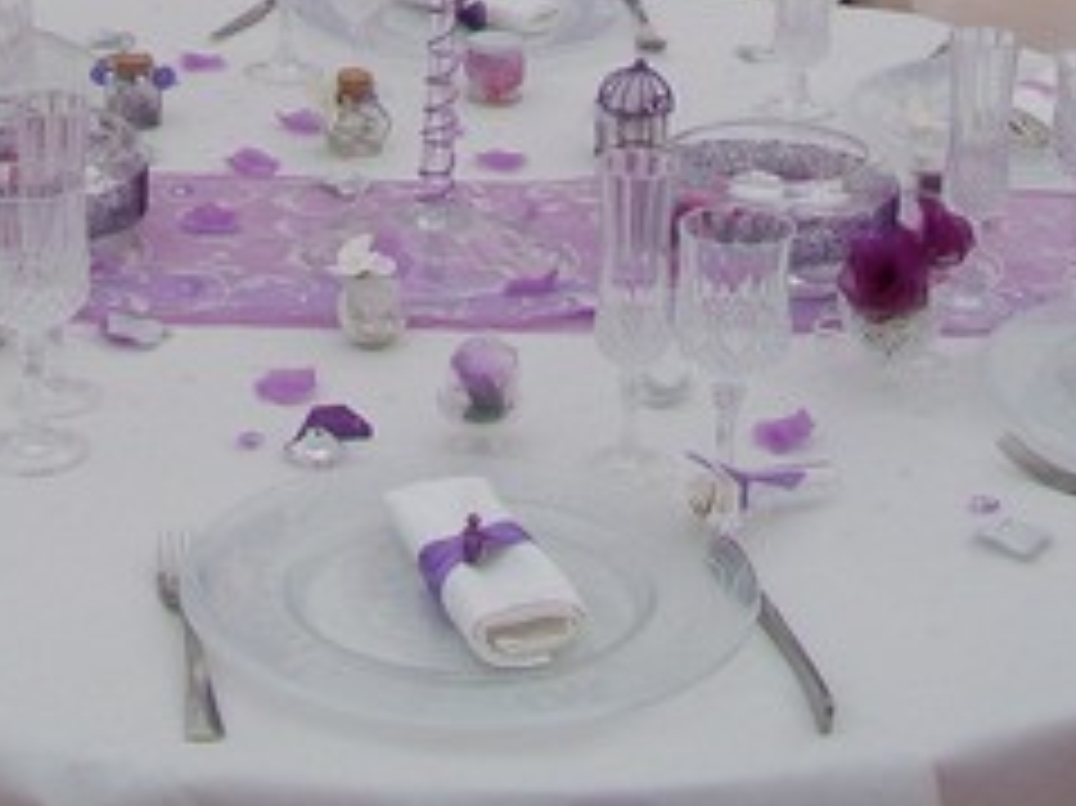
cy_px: -261
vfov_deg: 15.4
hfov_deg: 21.5
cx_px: 450
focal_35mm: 91
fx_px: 2827
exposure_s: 1/160
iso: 64
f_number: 2.7
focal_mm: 6.1
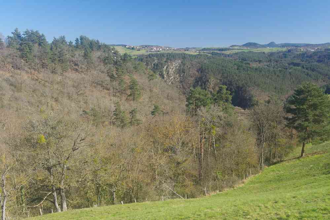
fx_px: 426
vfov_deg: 28.9
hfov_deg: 42.3
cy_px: 110
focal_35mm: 46
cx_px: 165
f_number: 8
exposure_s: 1/60
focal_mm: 31
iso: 200
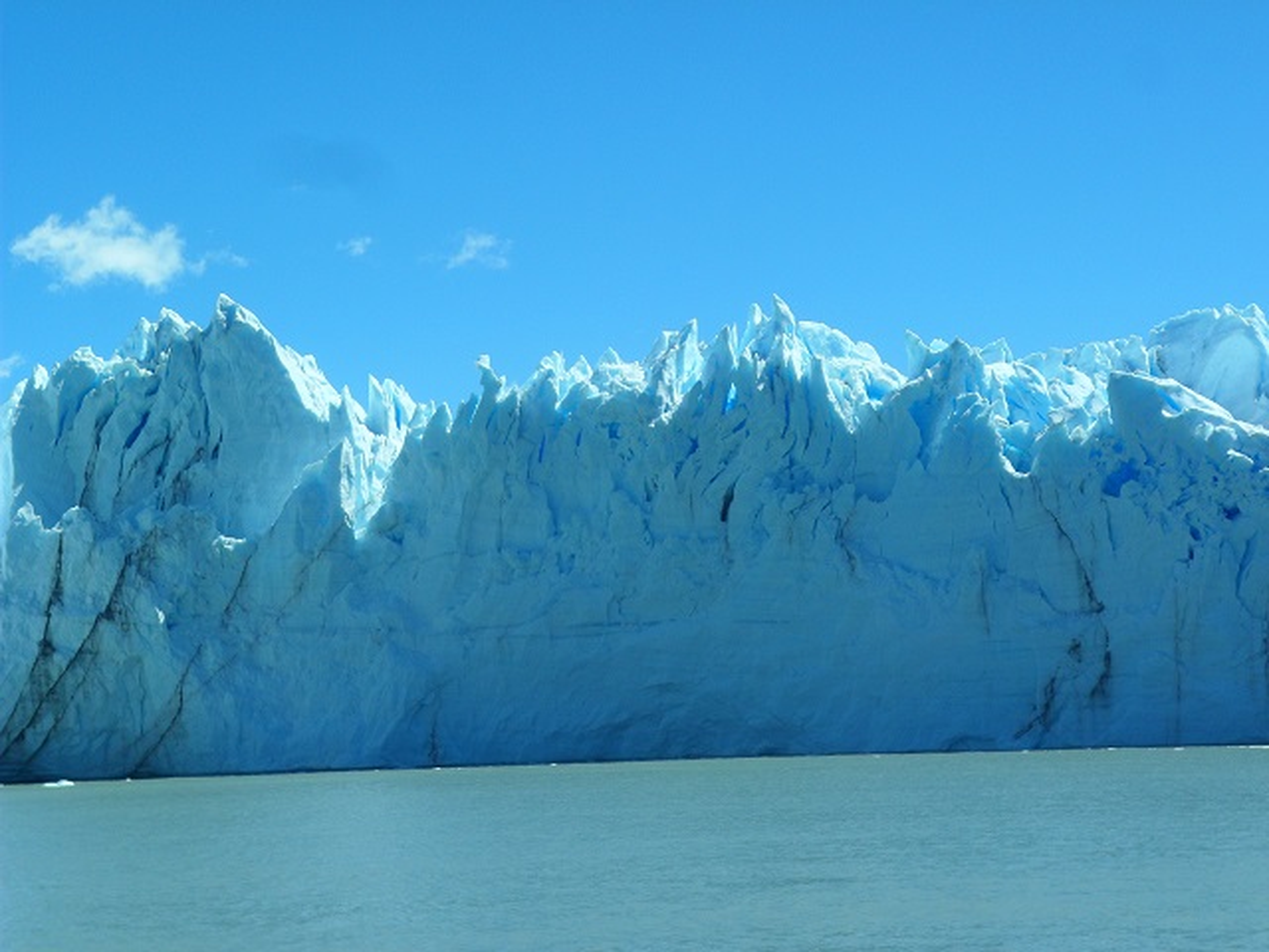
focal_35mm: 63
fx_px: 2310
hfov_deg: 30.7
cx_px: 634
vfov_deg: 23.3
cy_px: 476
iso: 80
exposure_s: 1/750
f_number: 5.6
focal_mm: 11.2
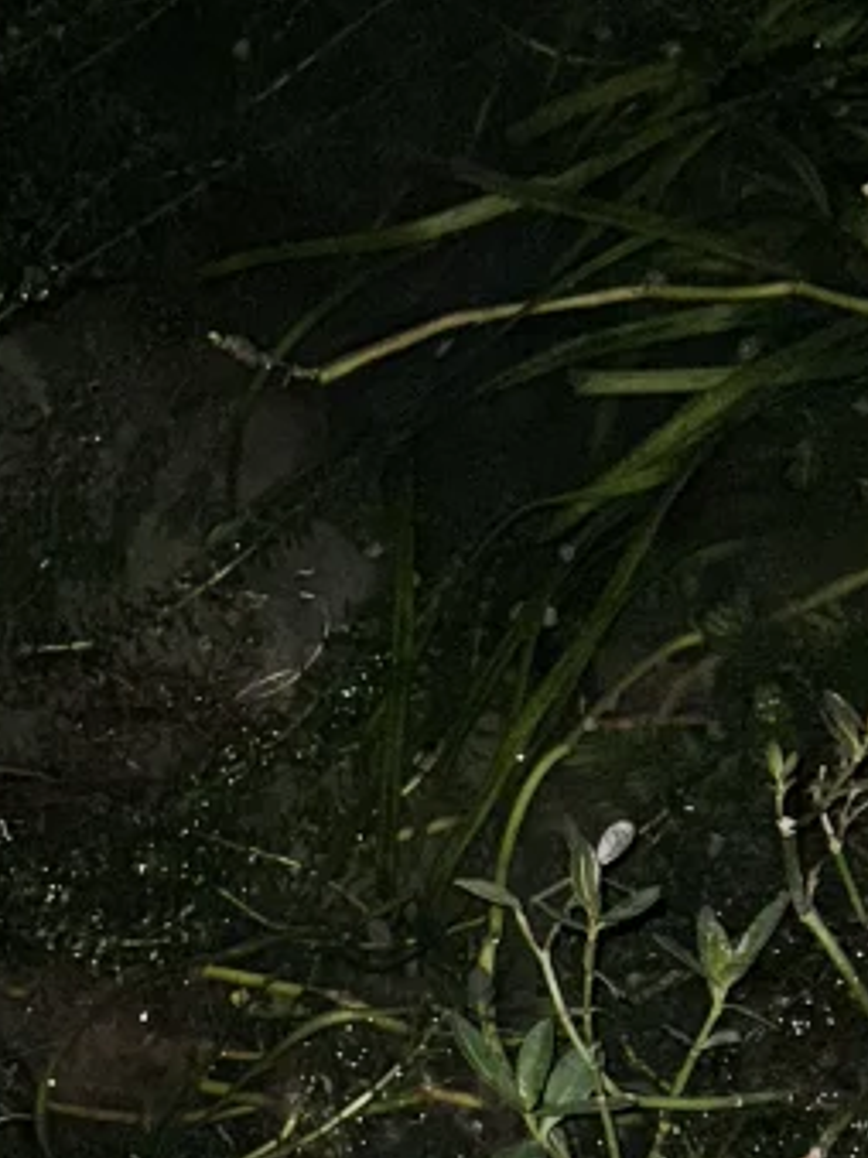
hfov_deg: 14.3
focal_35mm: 102
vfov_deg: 18.8
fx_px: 3412
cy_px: 1141
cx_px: -10
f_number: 1.78
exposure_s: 1/4
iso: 50
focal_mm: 6.76
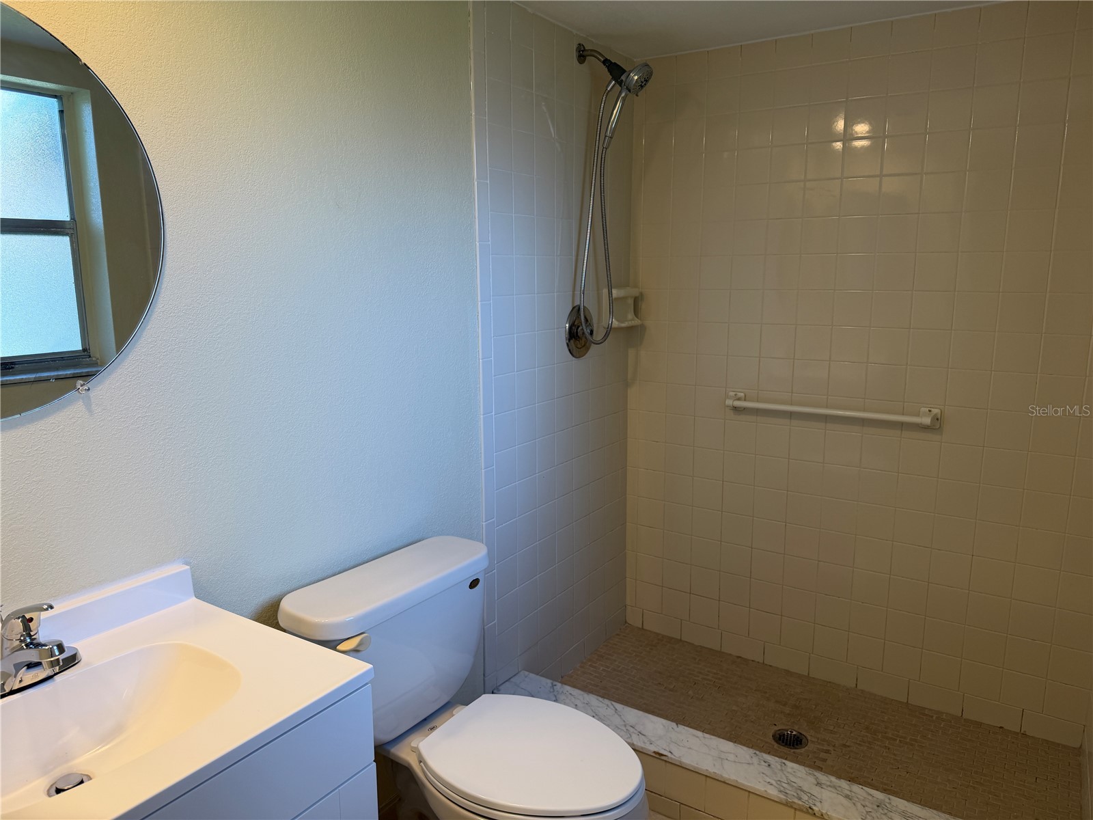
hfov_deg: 71.6
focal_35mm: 24
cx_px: 546
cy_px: 410
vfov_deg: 56.8
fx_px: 758
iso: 80
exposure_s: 1/120
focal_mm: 6.76
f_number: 1.78
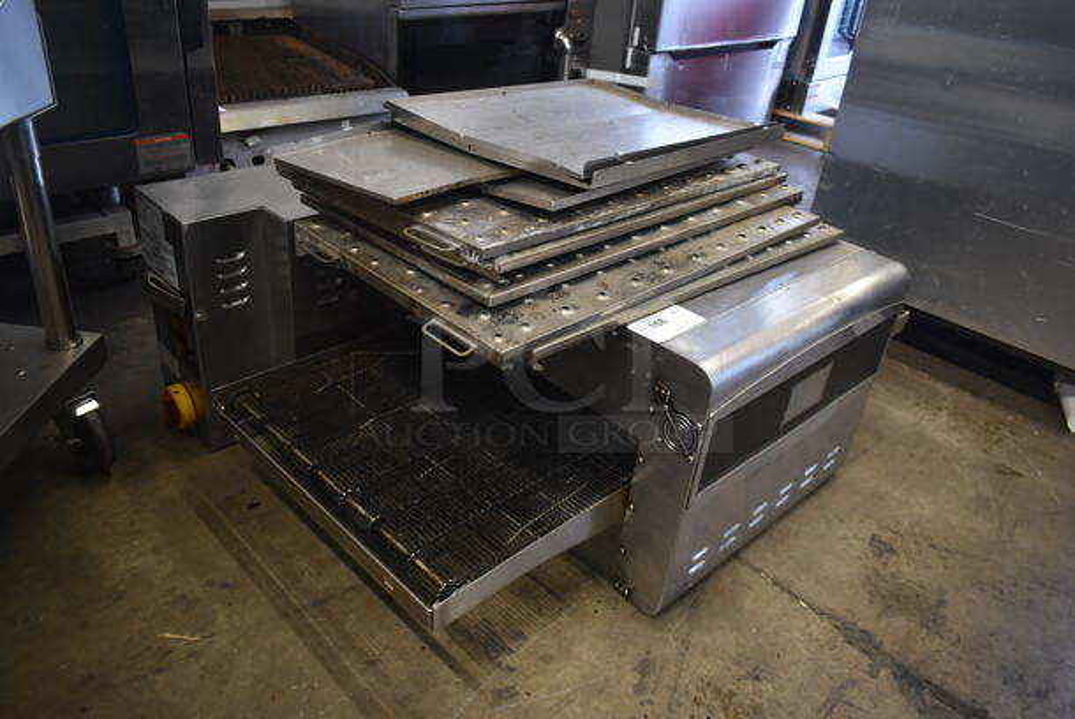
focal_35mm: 27
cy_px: 360
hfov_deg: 67.3
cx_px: 538
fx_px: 807
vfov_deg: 48.0
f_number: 3.5
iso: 800
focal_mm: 18
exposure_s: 1/30
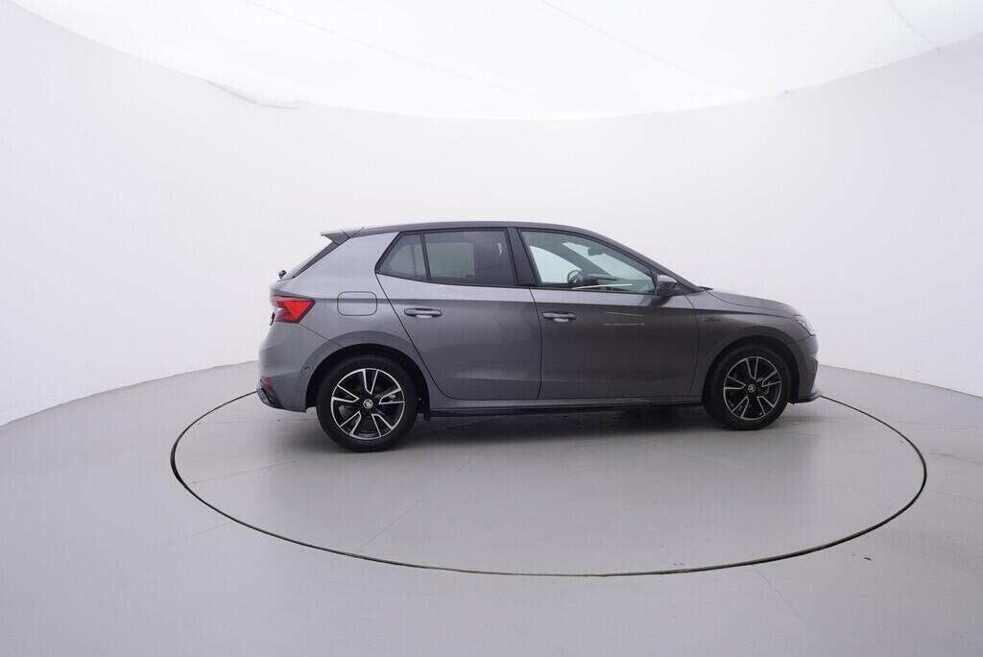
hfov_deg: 77.3
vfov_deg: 56.2
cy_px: 328
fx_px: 615
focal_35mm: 22
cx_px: 492
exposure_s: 1/80
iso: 200
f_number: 5
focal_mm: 15
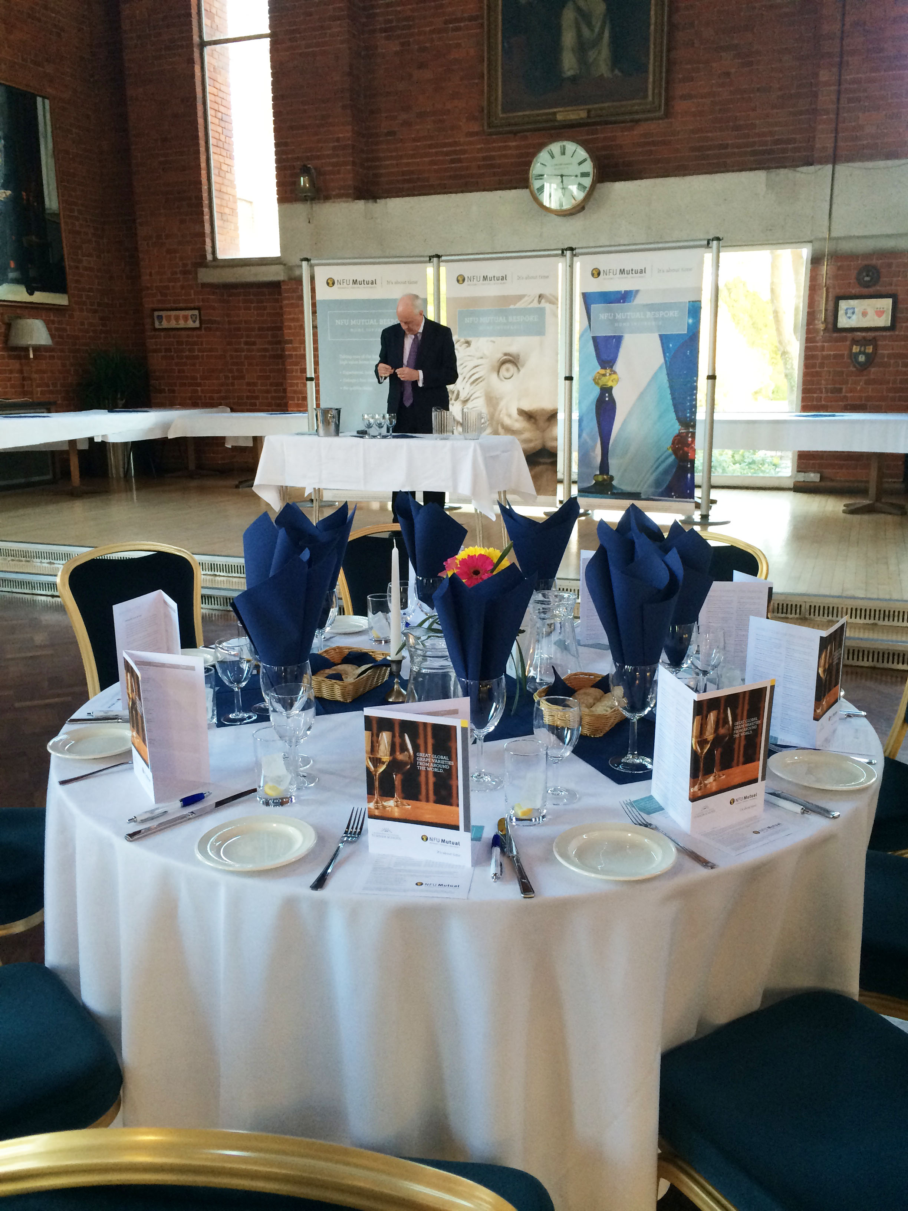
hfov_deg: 46.8
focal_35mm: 30
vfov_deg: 60.0
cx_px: 454
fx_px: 1049
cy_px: 606
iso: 100
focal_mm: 4.12
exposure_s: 1/30
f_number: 2.2
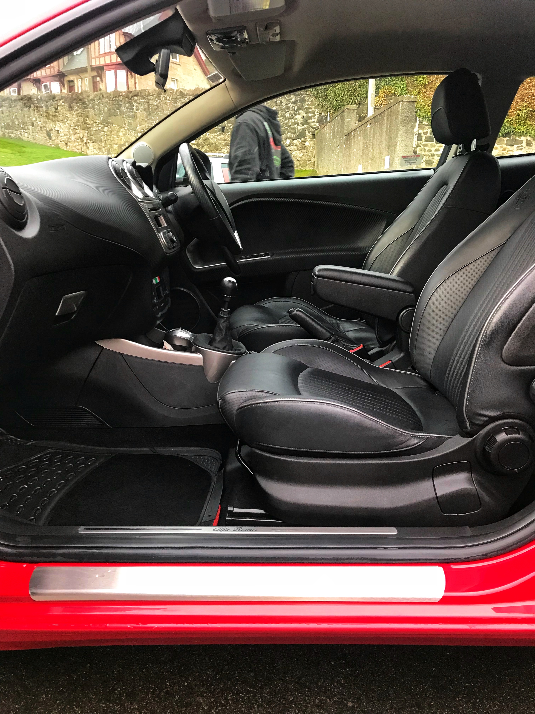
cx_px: 268
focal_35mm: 28
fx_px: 577
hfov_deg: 49.7
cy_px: 357
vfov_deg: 63.4
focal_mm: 3.99
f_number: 1.8
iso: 40
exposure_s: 1/25
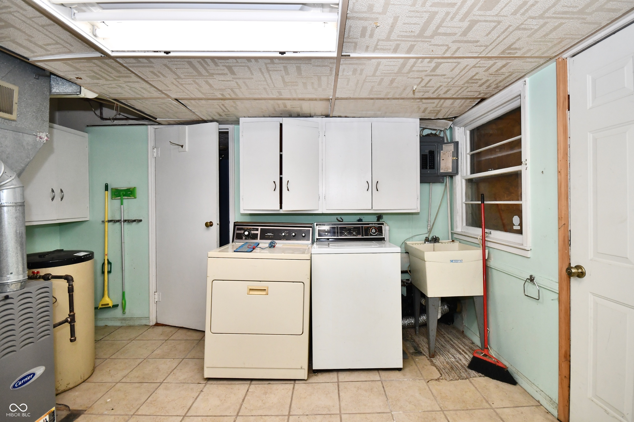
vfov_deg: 77.3
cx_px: 317
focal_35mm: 15
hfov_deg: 100.4
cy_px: 211
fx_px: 264
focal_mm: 10
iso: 640
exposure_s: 1/60
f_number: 6.3
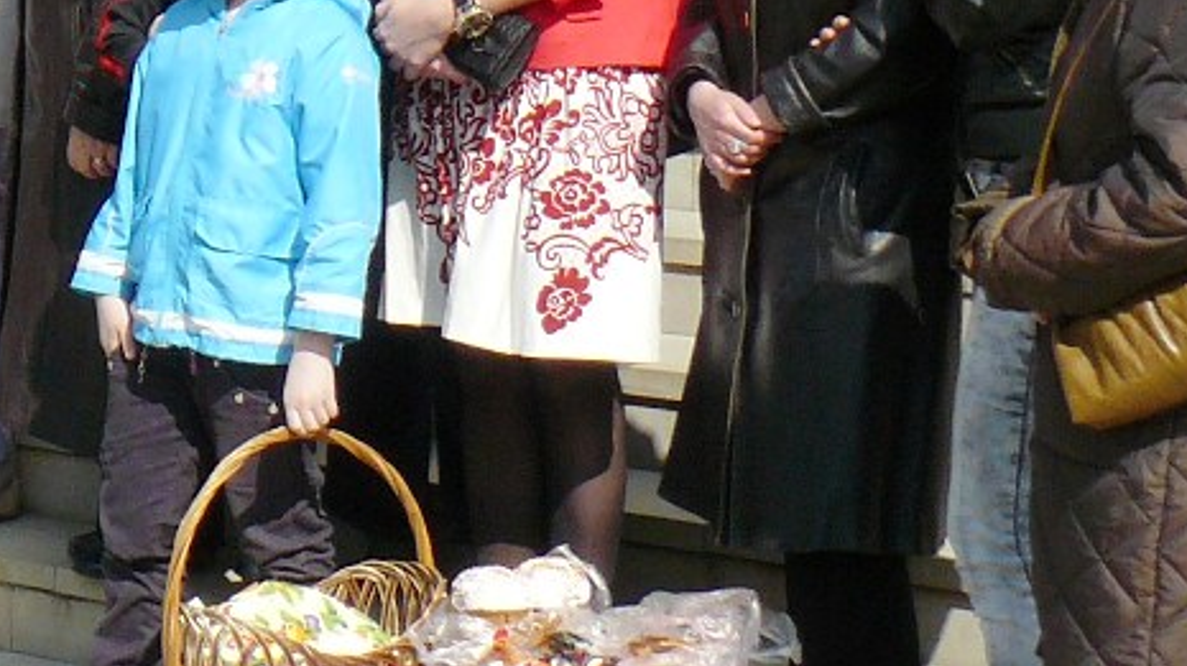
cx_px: 602
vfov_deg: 22.0
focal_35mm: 54
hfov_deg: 38.5
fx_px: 1699
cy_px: 179
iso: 100
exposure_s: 1/400
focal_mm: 6
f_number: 5.6
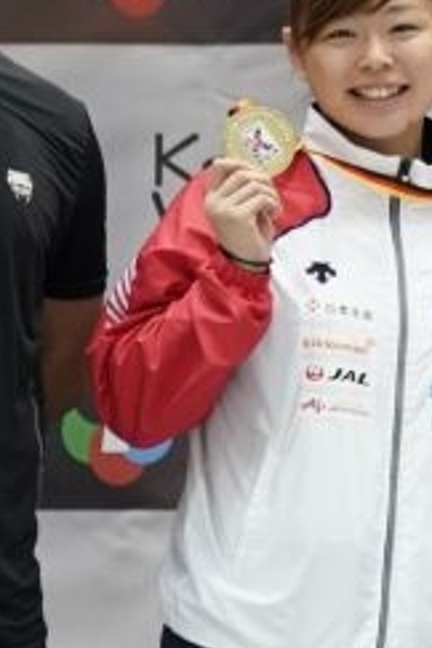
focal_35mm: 363
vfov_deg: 5.7
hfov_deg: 3.6
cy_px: 557
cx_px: 1773
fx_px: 6533
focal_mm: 49
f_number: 2.8
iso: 1000
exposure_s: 1/125
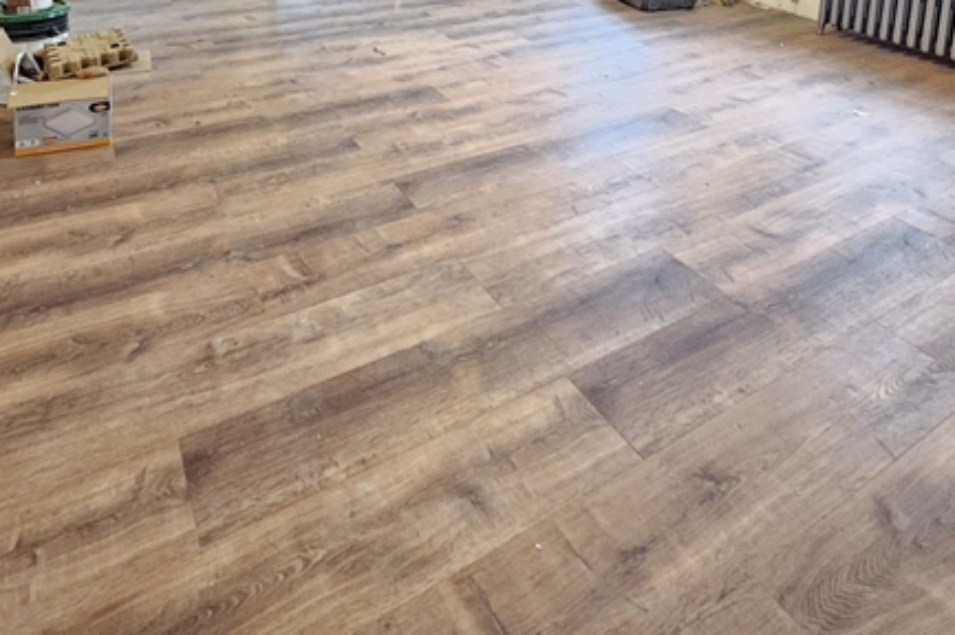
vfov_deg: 41.7
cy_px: -68
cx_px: 452
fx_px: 636
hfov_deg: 73.7
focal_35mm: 24
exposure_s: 1/30
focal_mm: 2.2
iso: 320
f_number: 2.2
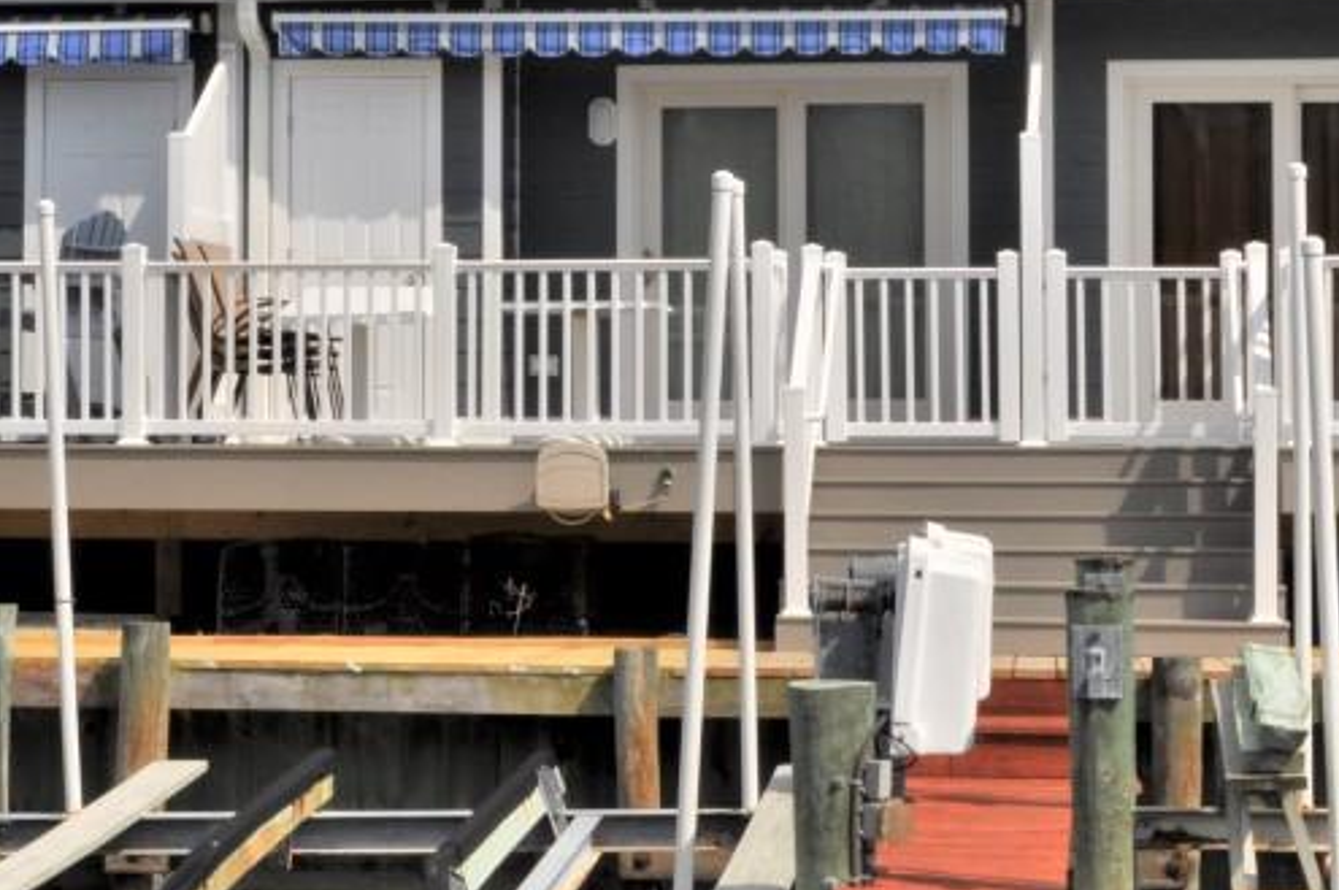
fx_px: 3901
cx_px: 436
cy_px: 181
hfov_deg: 19.4
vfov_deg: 13.0
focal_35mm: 105
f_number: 22
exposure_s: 1/200
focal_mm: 30
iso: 200
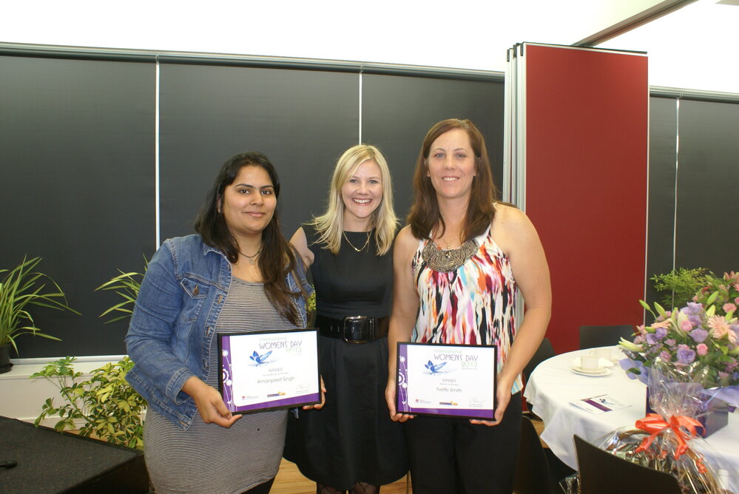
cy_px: 247
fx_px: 555
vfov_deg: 48.0
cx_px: 370
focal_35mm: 27
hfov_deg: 67.3
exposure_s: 1/15
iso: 400
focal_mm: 18
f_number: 5.6
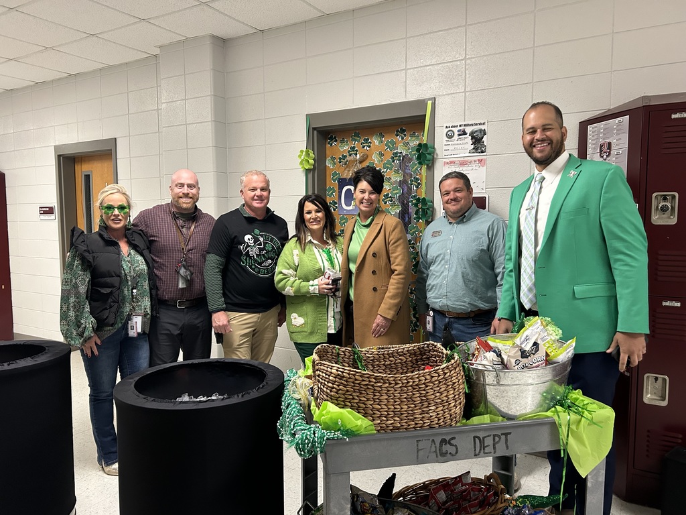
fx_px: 515
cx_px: 343
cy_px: 258
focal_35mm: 26
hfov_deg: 67.3
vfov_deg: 53.1
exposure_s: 1/60
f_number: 1.5
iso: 250
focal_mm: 5.7
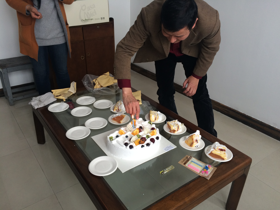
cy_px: 105
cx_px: 140
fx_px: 235
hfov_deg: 61.7
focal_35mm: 29
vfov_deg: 48.2
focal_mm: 4.15
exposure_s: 1/100
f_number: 2.2
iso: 64
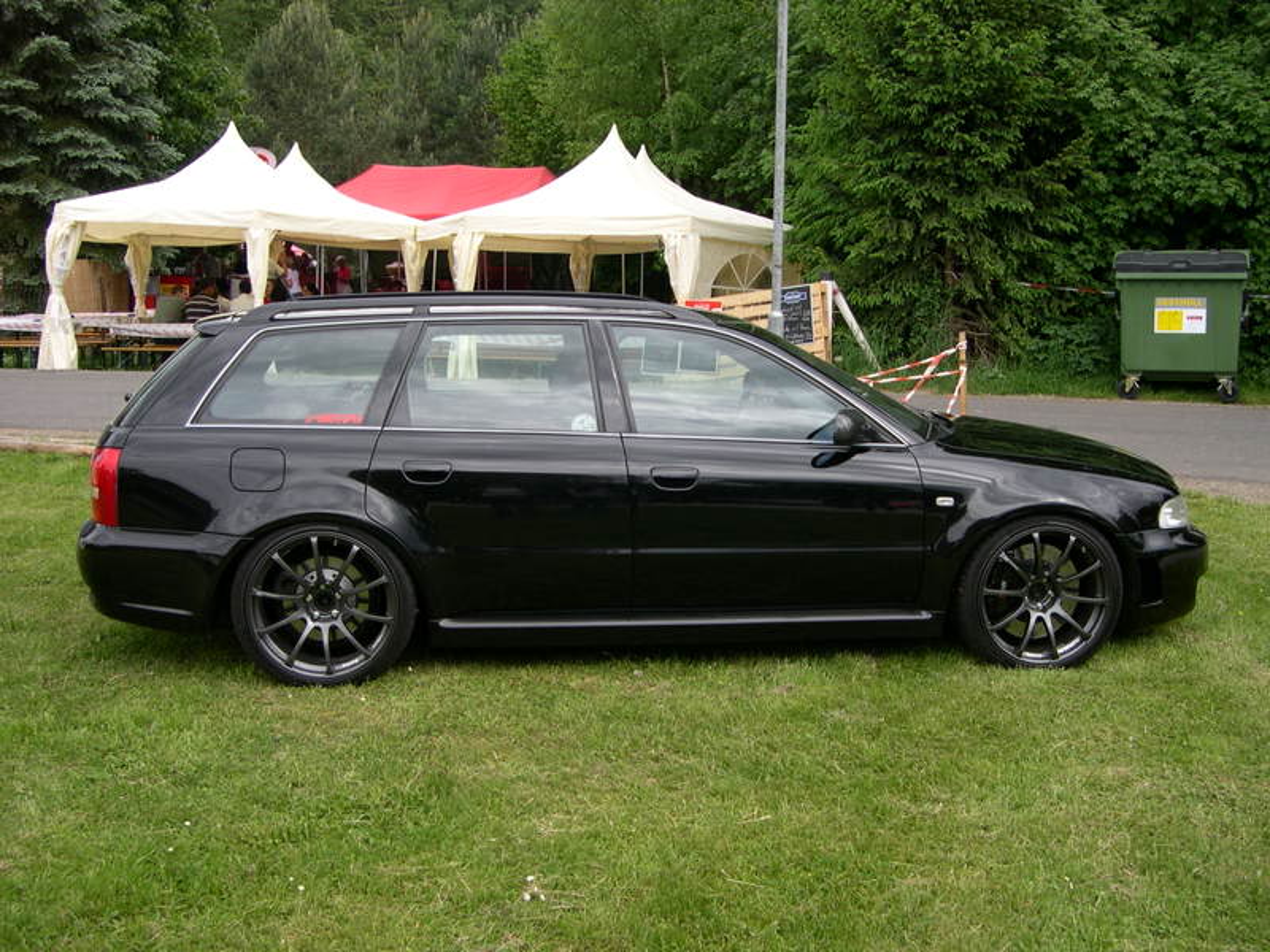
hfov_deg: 49.0
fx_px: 1394
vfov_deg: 37.7
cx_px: 635
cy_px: 476
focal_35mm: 38
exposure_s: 1/496
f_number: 2.8
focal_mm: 8
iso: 100
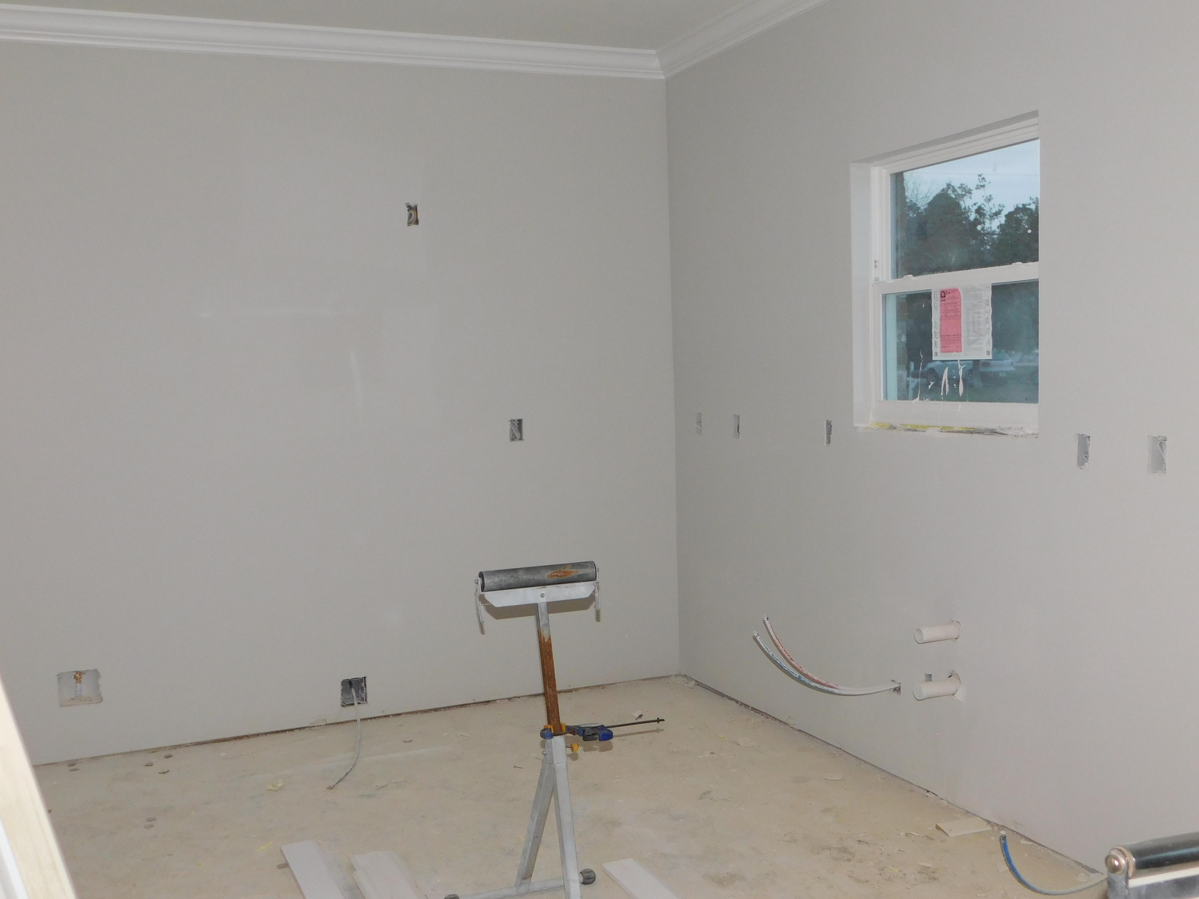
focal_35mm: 36
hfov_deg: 51.4
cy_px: 450
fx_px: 1247
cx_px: 600
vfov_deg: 39.7
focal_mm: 6.3
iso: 200
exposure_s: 1/30
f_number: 3.5
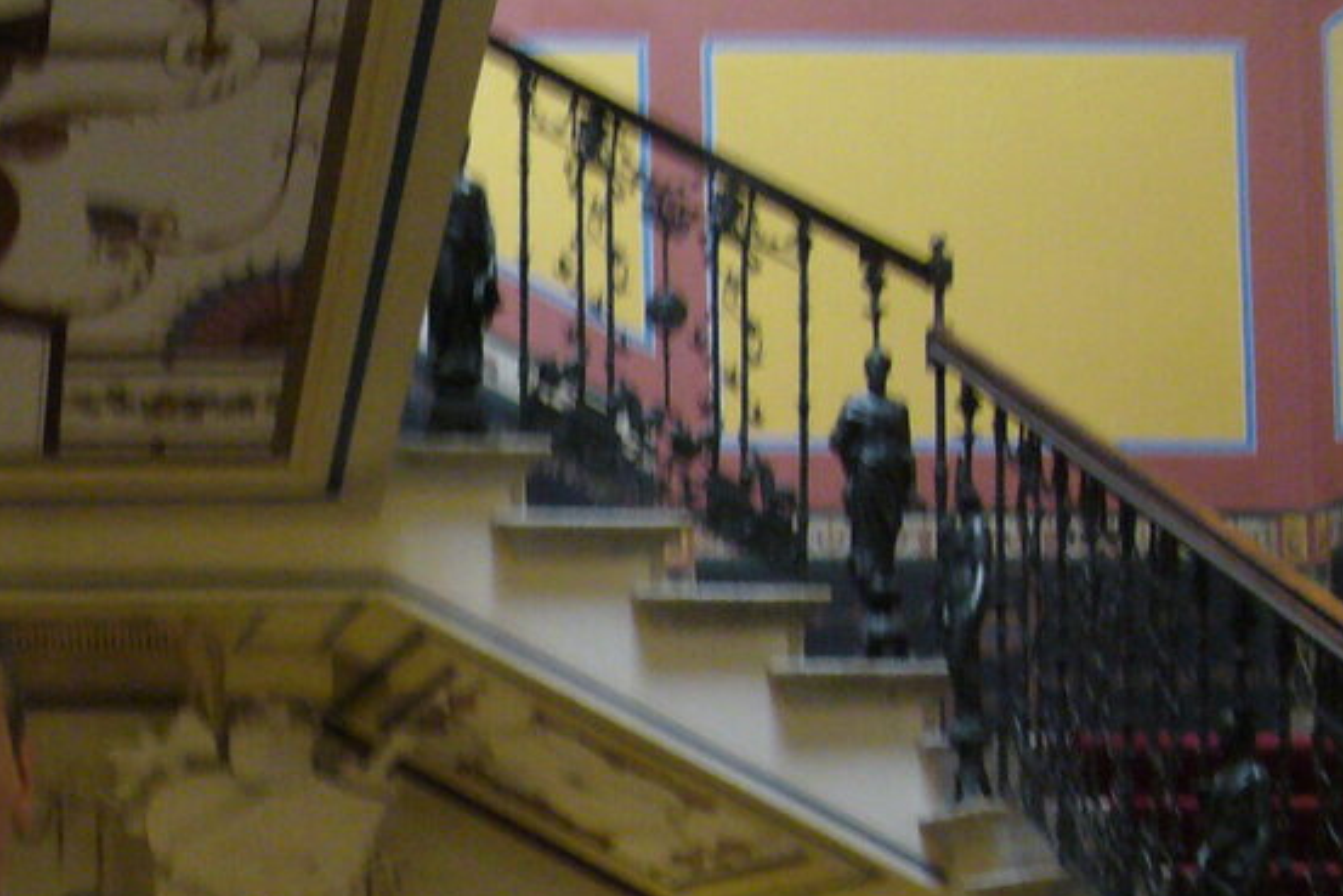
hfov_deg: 24.3
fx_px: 2948
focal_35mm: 79
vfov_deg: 16.8
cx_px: -46
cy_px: 974
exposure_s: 1/8
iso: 200
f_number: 2.8
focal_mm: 5.8
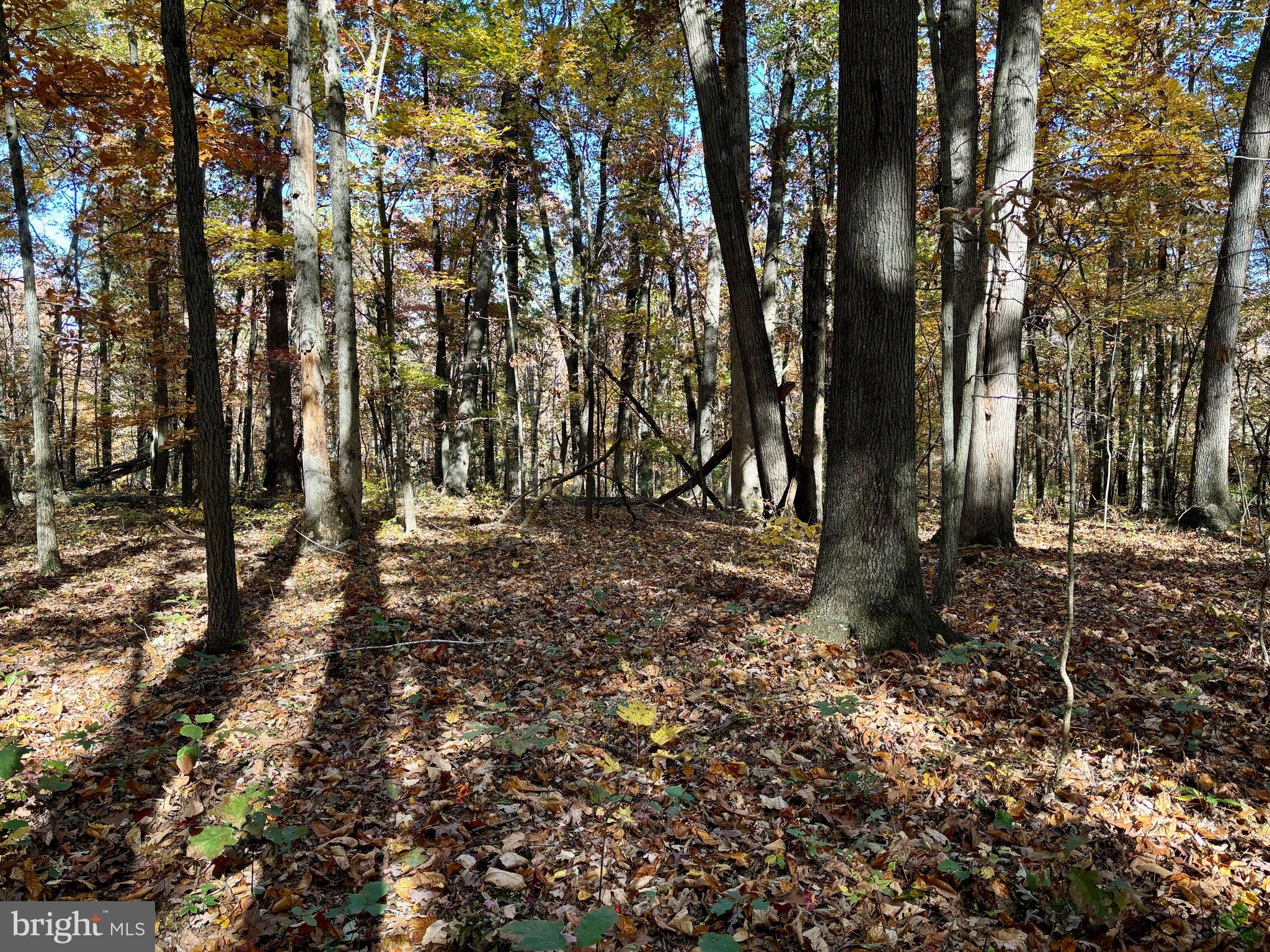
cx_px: 635
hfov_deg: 67.3
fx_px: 954
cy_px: 476
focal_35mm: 26
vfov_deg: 53.1
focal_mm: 5.96
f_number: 1.6
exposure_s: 1/124
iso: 40
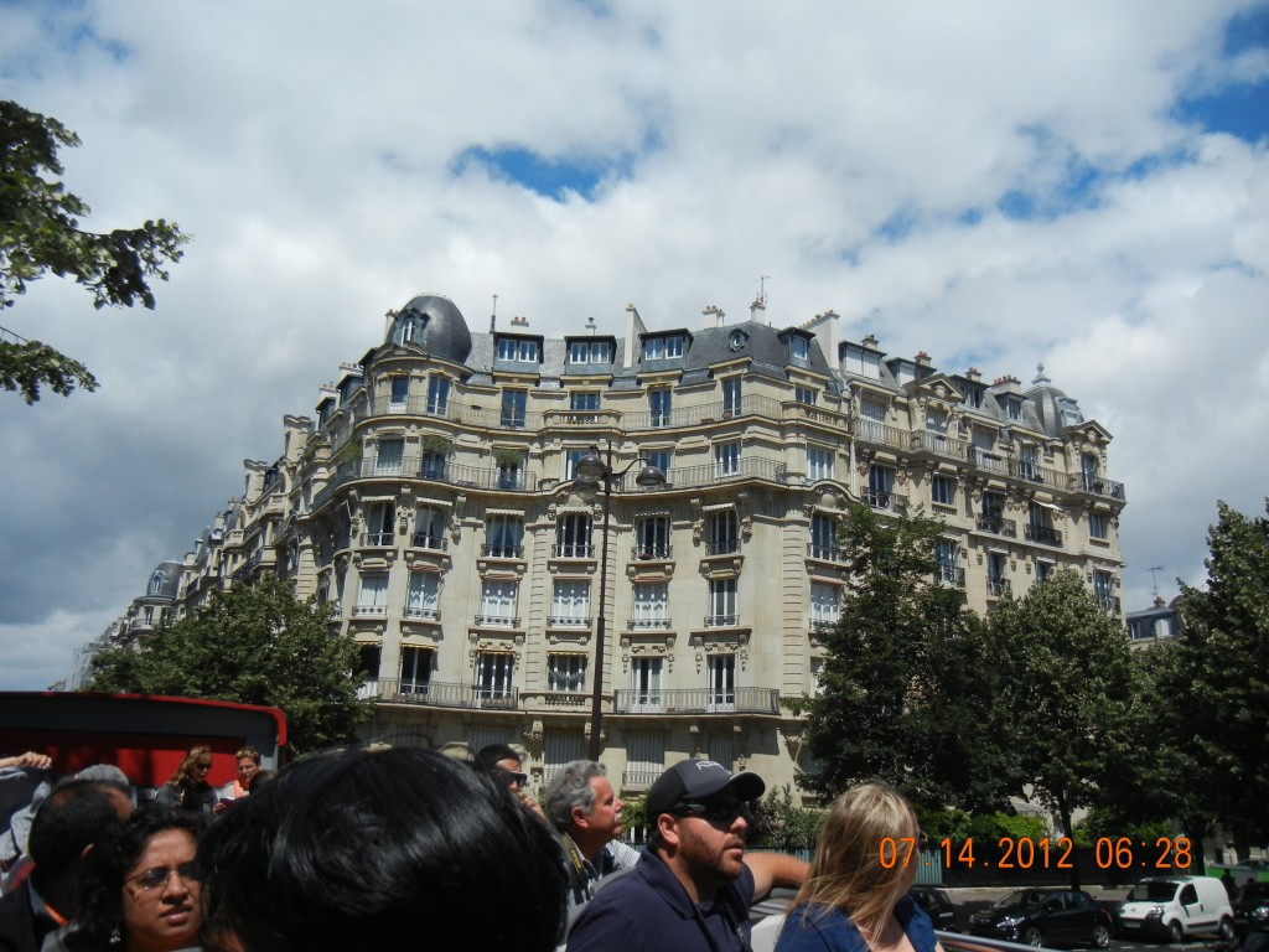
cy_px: 476
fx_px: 1100
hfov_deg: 60.0
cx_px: 634
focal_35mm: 30
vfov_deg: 46.8
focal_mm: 5.4
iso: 160
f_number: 7
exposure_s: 1/710
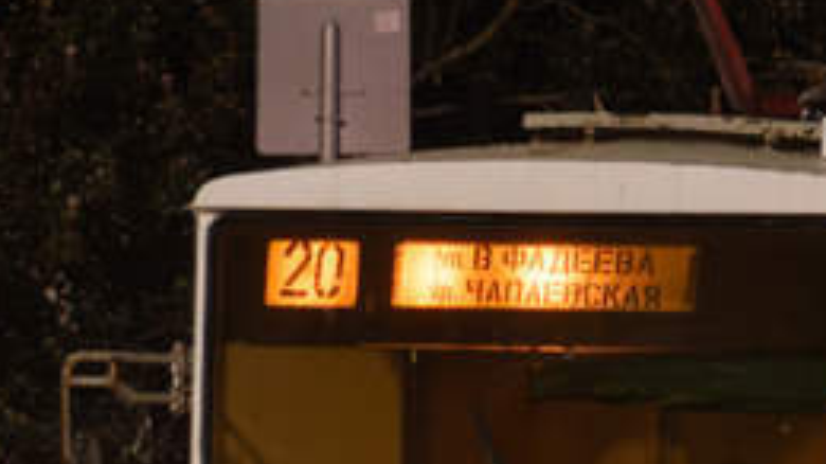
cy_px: 319
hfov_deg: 2.6
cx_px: 1420
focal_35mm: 828
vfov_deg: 1.5
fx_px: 18128
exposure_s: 1/50
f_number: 4.8
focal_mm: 98
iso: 2800
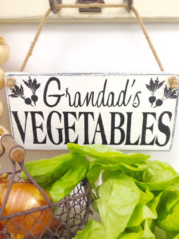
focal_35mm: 33
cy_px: 120
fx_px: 228
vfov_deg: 55.4
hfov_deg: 42.9
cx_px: 90
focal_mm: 4.12
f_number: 2.4
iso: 64
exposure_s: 1/20
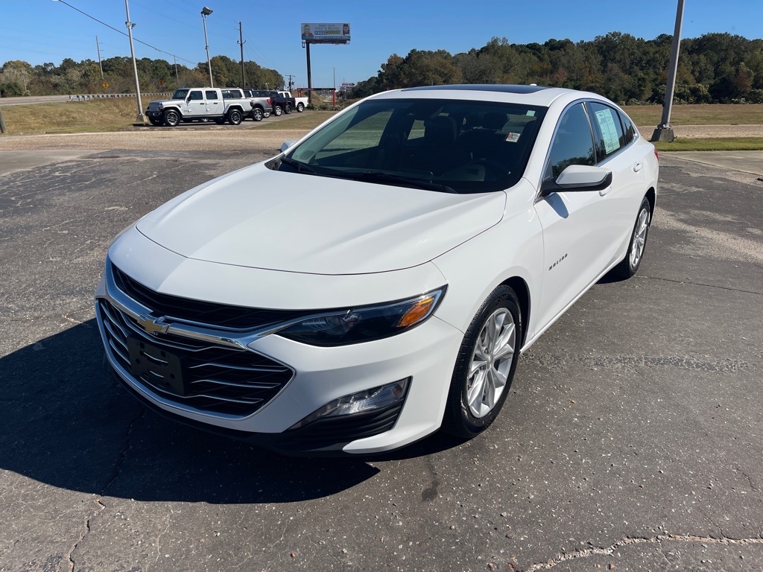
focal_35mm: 26
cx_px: 382
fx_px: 573
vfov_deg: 53.1
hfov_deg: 67.3
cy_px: 286
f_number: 1.6
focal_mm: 5.1
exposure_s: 1/8547
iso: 32
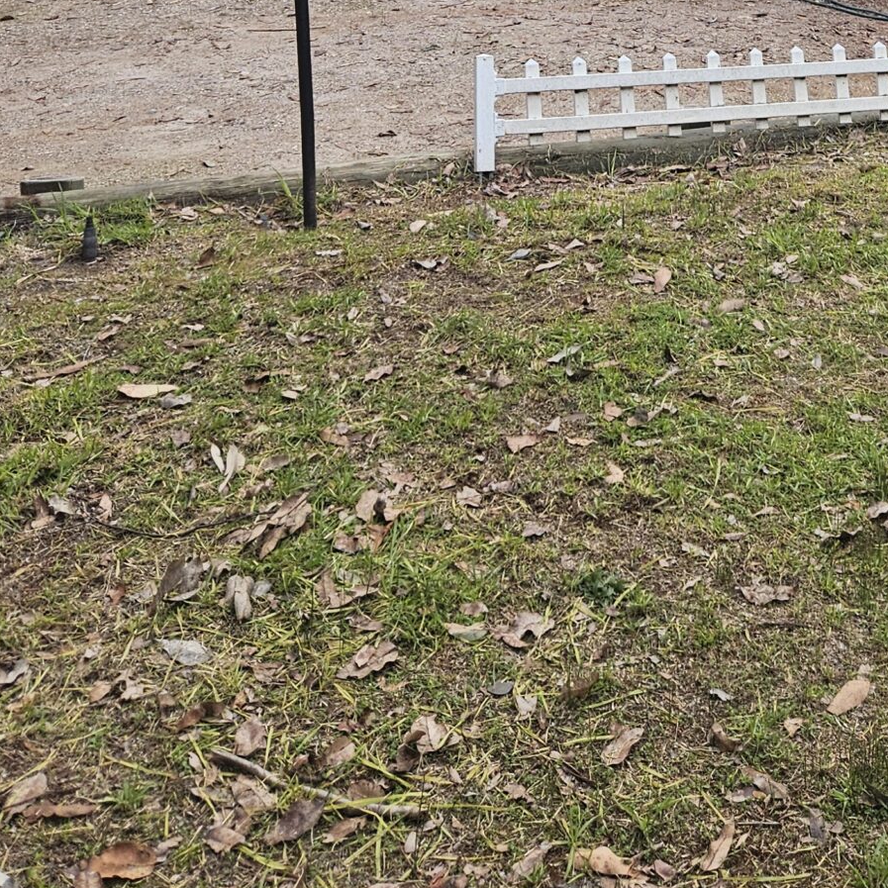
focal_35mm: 58
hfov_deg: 28.4
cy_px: -228
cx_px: 805
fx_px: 1683
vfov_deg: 25.8
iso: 125
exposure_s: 1/190
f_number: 1.8
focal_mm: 5.4
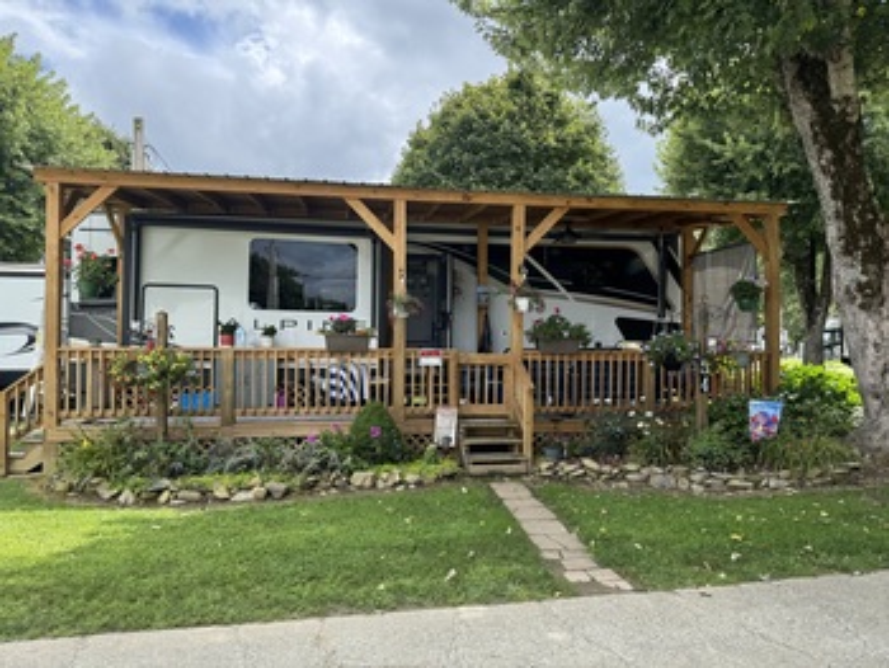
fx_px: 617
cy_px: 334
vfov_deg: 56.9
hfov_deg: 71.6
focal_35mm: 24
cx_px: 444
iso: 80
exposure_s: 1/1238
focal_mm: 6.76
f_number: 1.78
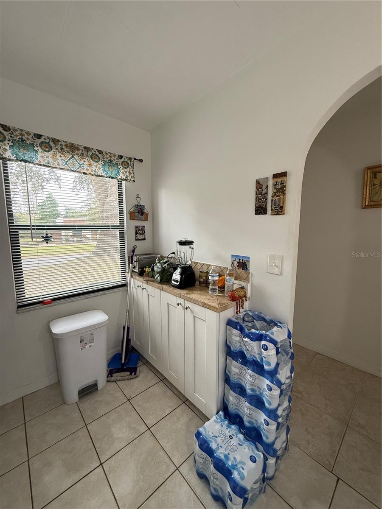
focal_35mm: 14
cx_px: 191
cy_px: 254
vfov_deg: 102.1
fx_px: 206
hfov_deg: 85.7
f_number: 2.2
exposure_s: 1/120
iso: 320
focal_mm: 2.22
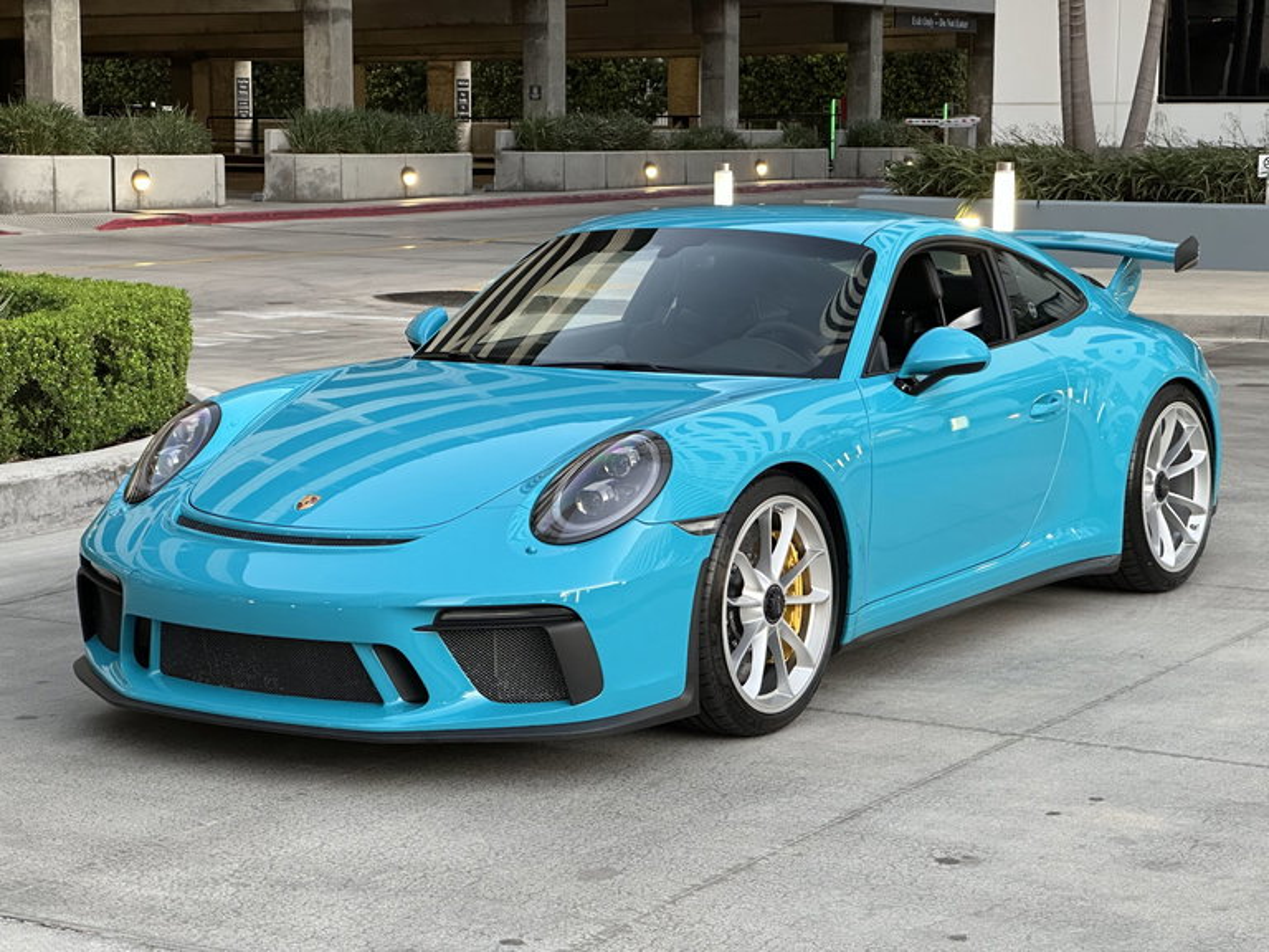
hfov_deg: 25.3
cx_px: 634
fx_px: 2823
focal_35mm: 77
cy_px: 476
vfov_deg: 19.1
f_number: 2.8
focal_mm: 9
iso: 320
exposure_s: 1/60
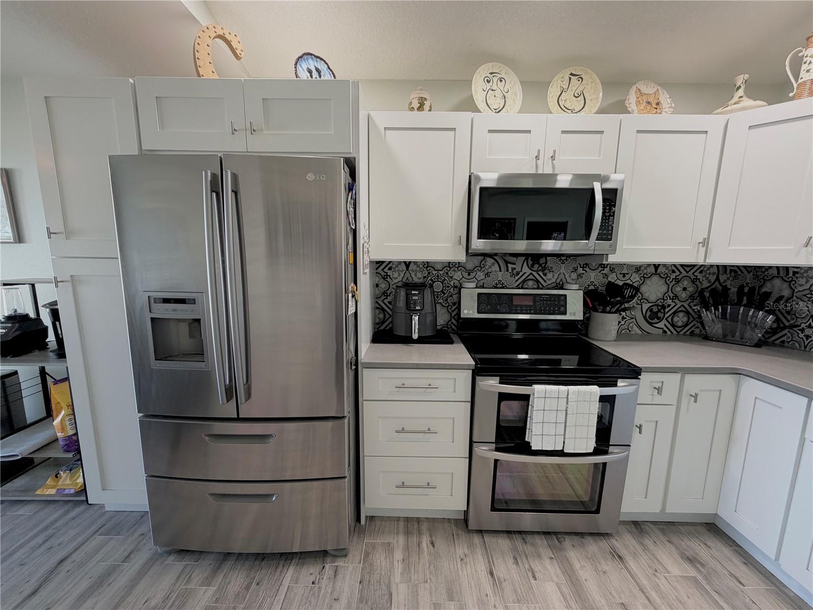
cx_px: 406
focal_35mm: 14
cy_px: 305
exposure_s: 1/60
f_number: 2.2
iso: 200
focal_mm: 2.22
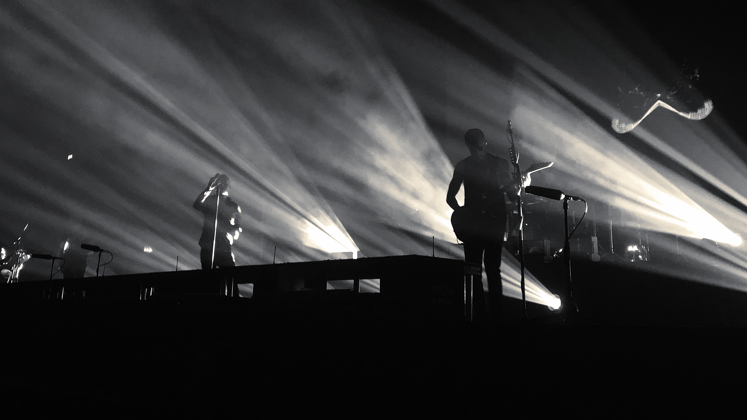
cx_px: 302
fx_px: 931
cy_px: 39
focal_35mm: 47
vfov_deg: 24.7
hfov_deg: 43.5
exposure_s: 1/33
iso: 200
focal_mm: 4.15
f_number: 2.2
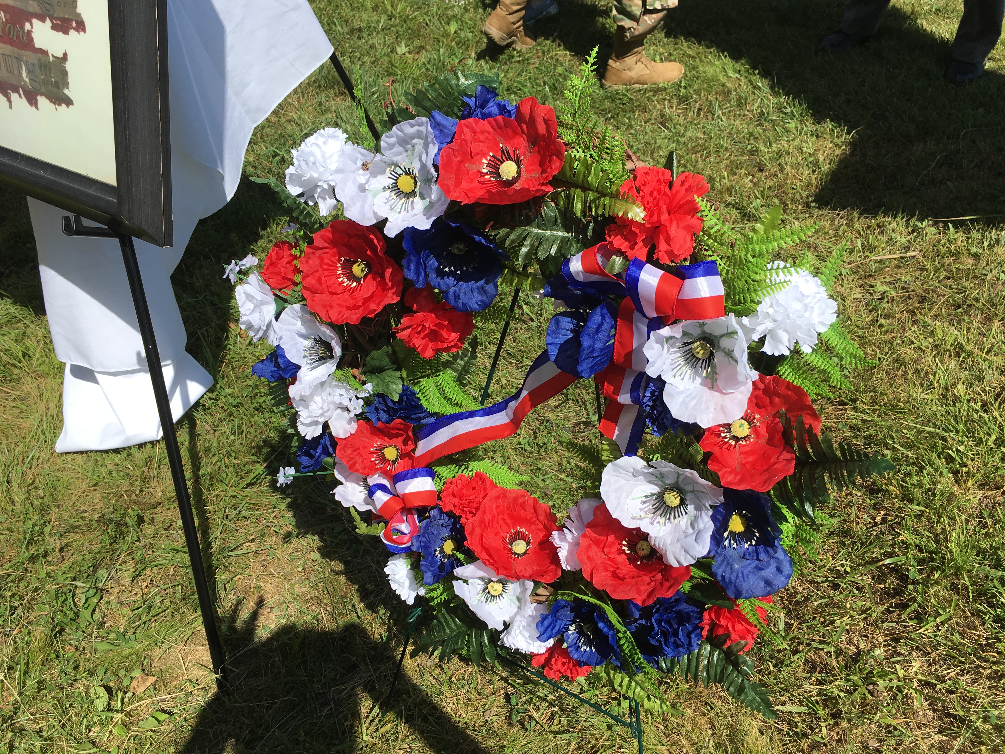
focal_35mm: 29
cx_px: 502
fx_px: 842
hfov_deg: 61.7
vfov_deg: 48.2
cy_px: 377
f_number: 2.2
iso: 25
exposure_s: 1/2024
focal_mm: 4.15
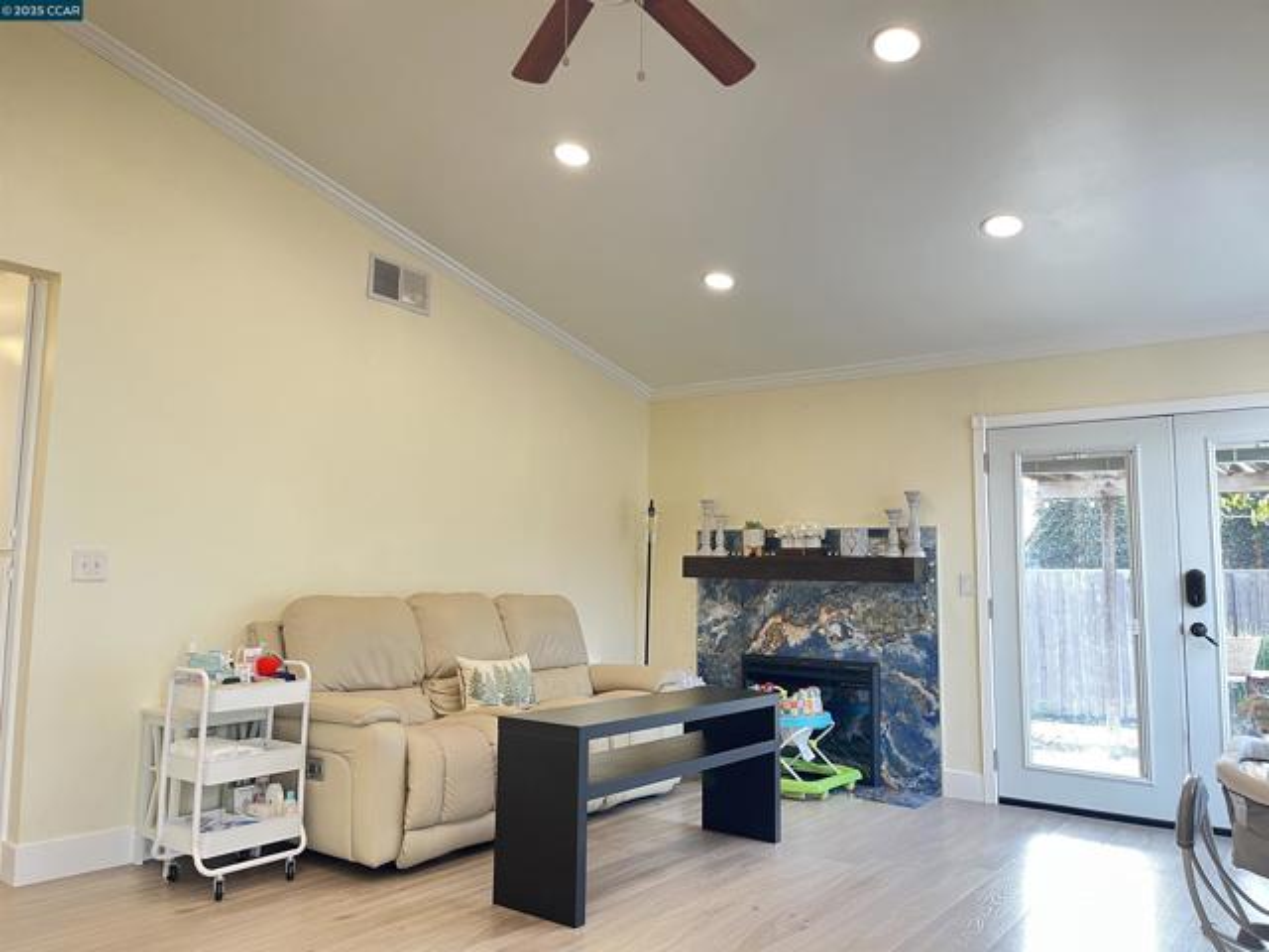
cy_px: 476
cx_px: 634
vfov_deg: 53.1
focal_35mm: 26
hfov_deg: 67.3
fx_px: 953
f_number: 1.6
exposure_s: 1/60
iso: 200
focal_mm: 5.1
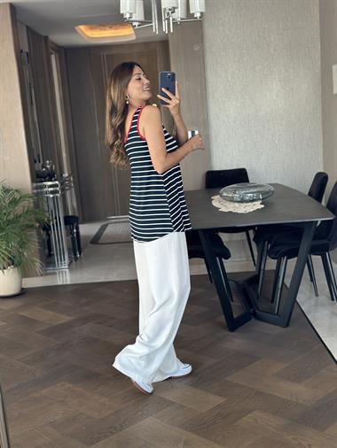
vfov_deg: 39.6
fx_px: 623
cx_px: 168
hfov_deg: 30.3
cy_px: 224
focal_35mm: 48
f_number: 1.78
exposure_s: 1/72
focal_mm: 6.86
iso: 125
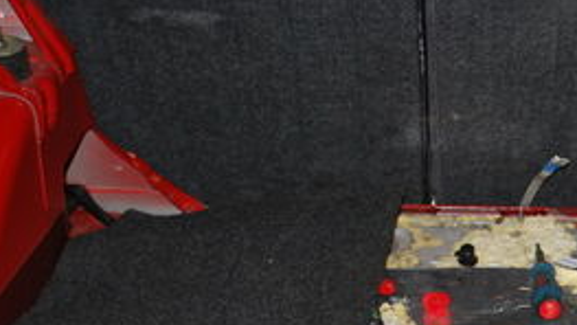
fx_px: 1408
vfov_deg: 12.9
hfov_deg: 22.6
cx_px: 524
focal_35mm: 92
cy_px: 382
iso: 200
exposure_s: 1/60
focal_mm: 24
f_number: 4.2
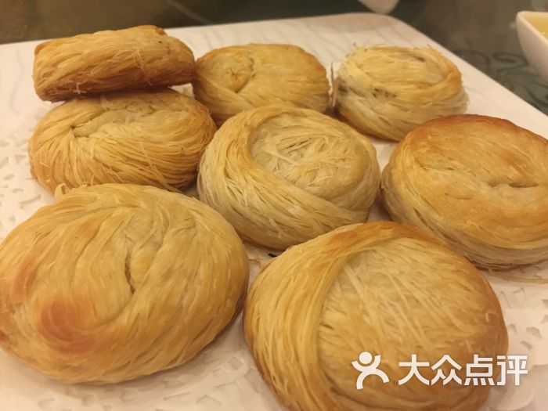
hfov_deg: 61.7
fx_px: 459
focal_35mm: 29
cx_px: 274
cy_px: 206
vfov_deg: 48.2
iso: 125
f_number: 2.2
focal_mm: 4.15
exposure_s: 1/17
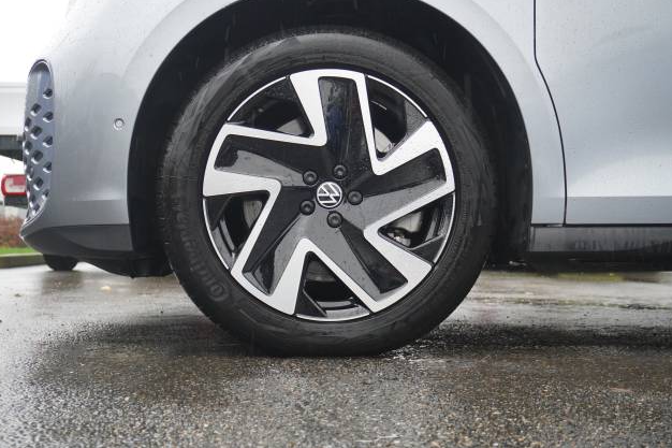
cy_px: 223
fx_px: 858
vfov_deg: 29.2
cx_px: 335
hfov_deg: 42.8
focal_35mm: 46
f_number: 4.5
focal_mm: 30
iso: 2000
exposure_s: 1/200
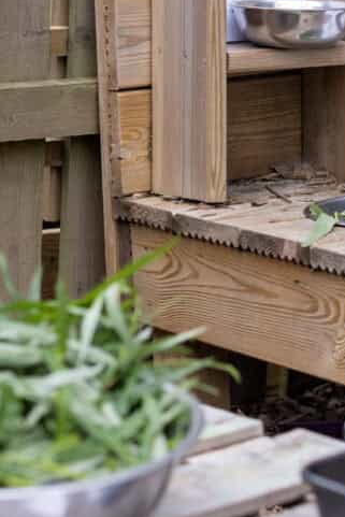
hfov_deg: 7.7
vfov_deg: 11.5
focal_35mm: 179
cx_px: 229
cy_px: 282
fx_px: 2571
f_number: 2
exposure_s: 1/400
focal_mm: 56
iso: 200
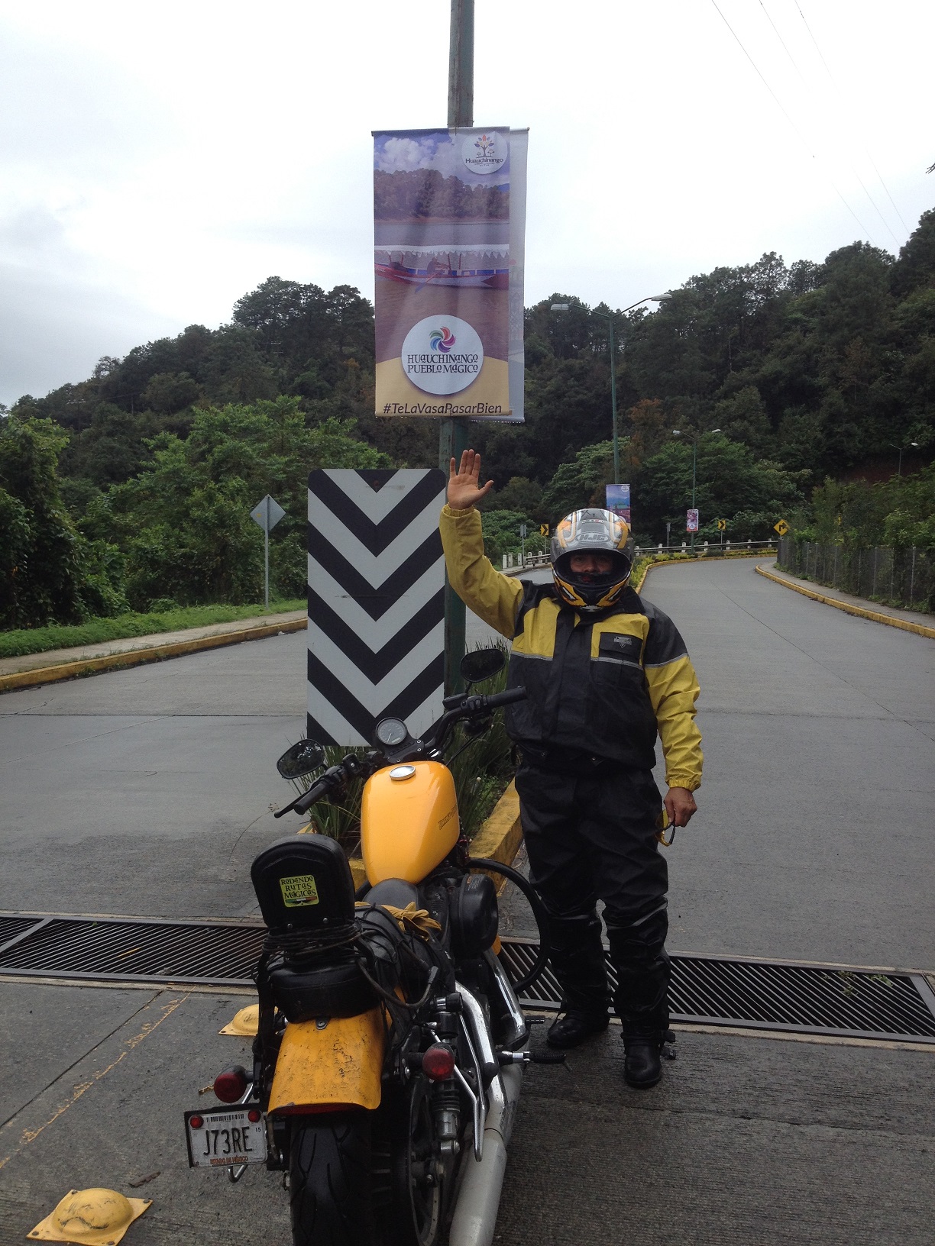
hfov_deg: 40.7
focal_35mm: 35
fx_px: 1260
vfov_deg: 52.6
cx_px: 468
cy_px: 623
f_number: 2.4
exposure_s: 1/1042
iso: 50
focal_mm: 4.28
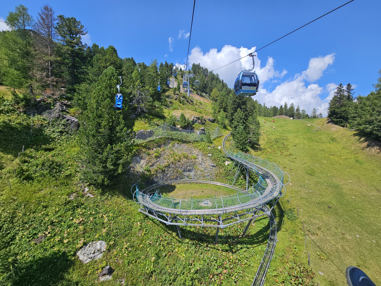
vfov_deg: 89.9
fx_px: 143
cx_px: 190
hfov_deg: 106.2
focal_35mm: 13
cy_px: 143
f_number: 2.2
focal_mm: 2.2
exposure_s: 1/2021
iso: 50
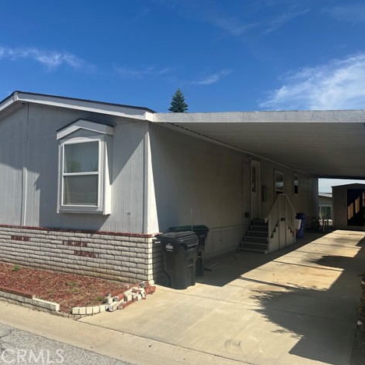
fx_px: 346
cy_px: 180
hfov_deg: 55.2
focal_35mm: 29
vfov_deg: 55.6
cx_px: 147
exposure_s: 1/5525
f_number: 1.78
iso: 80
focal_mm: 6.86
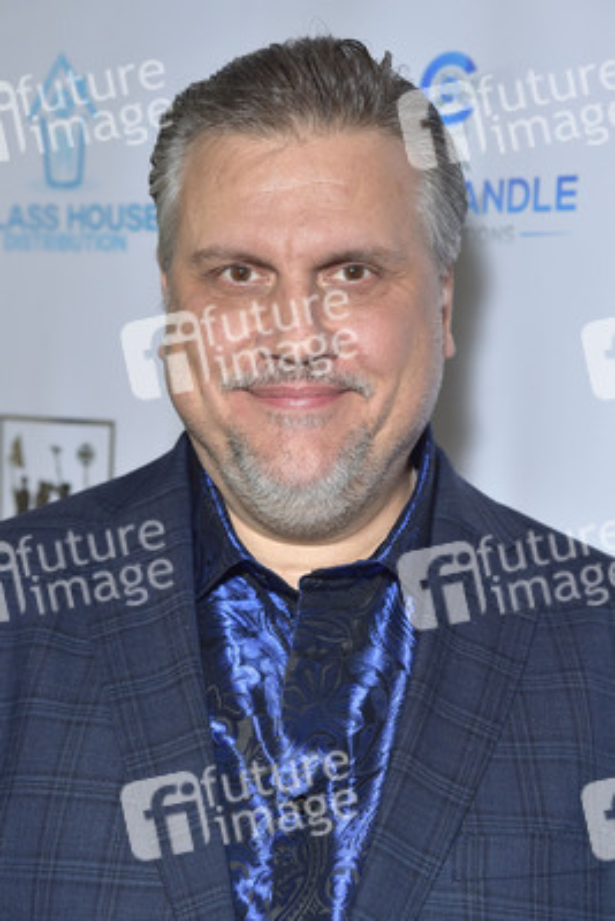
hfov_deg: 14.9
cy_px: 460
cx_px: 308
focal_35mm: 92
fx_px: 2355
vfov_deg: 22.1
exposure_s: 1/250
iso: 1250
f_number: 6.3
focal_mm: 92
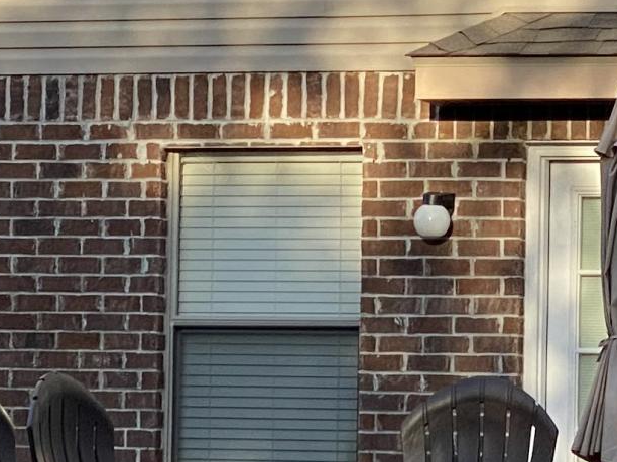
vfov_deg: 5.8
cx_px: 465
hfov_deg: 7.8
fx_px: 4545
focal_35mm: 255
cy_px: 251
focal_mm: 6
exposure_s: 1/727
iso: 20
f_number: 2
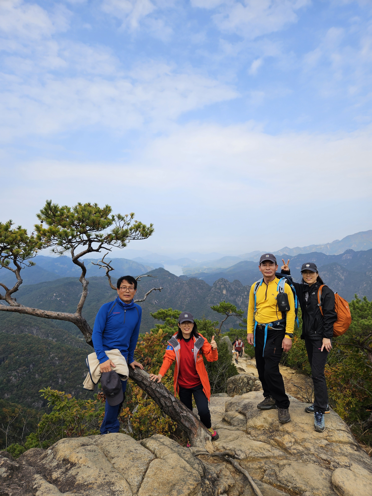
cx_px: 186
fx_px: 330
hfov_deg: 58.9
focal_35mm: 23
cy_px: 248
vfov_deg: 73.9
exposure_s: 1/1215
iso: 25
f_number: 1.8
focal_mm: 5.4
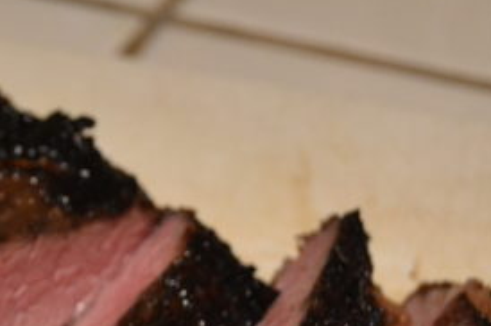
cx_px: -109
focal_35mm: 191
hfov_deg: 10.6
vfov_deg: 7.1
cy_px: 402
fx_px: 2602
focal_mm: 46
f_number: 5.3
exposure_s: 1/60
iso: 2500
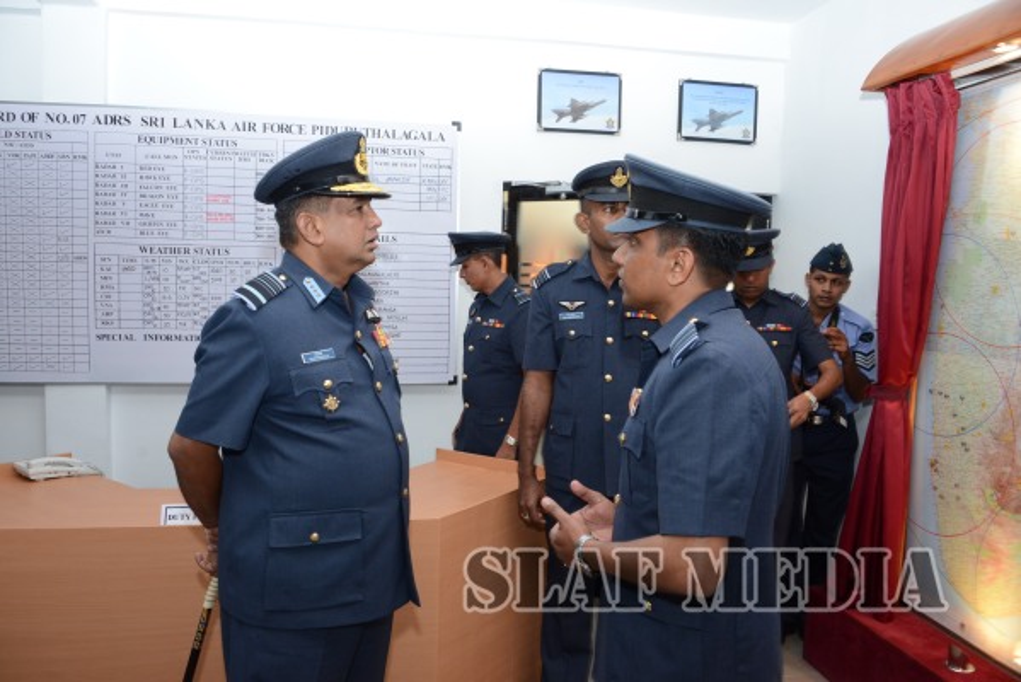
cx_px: 510
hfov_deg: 65.4
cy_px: 341
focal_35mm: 28
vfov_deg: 46.4
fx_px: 794
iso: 1600
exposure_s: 1/80
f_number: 6.3
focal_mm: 28
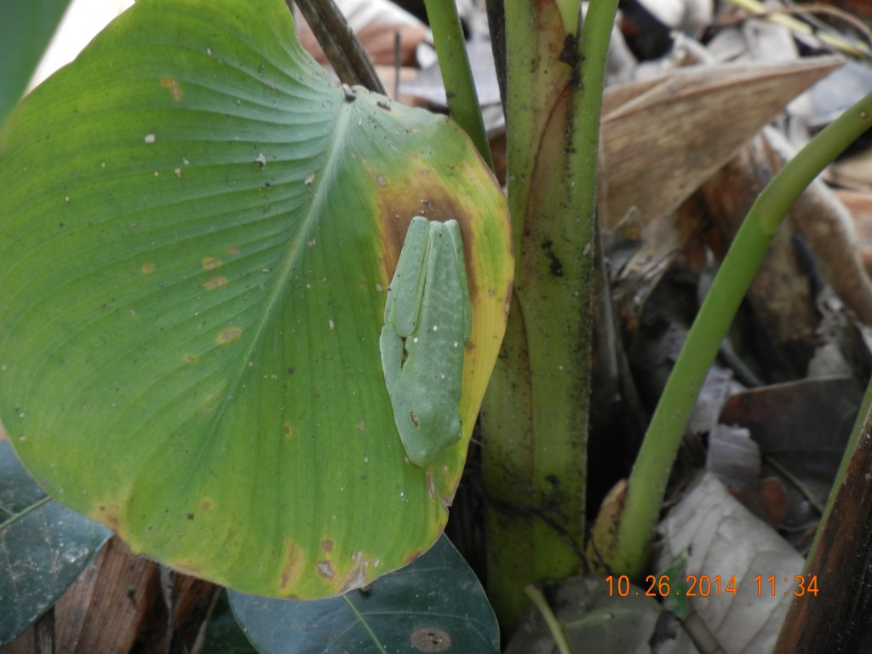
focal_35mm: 262
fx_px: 6600
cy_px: 327
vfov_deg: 5.7
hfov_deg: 7.6
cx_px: 436
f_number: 5.1
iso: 191
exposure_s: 1/71.8
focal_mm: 47.2
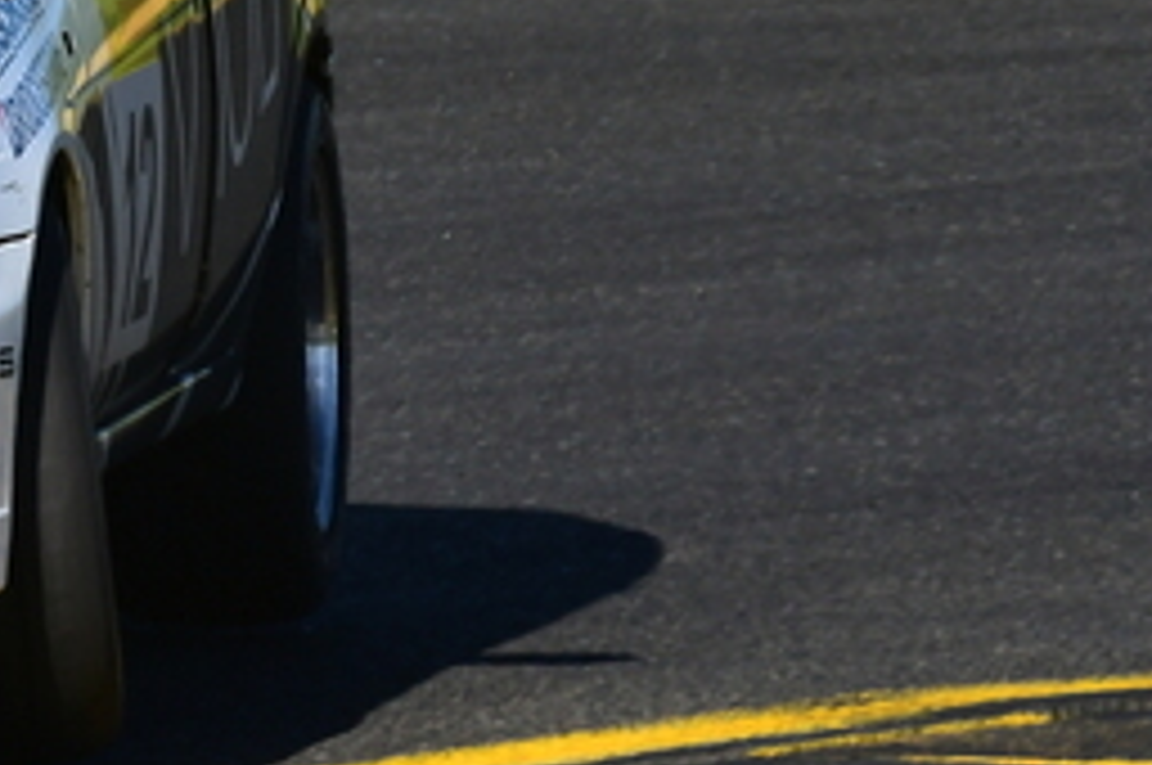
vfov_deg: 0.7
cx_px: -320
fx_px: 62991
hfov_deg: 1.0
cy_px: -182
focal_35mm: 1971
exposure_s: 1/640
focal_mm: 420
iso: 500
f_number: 13
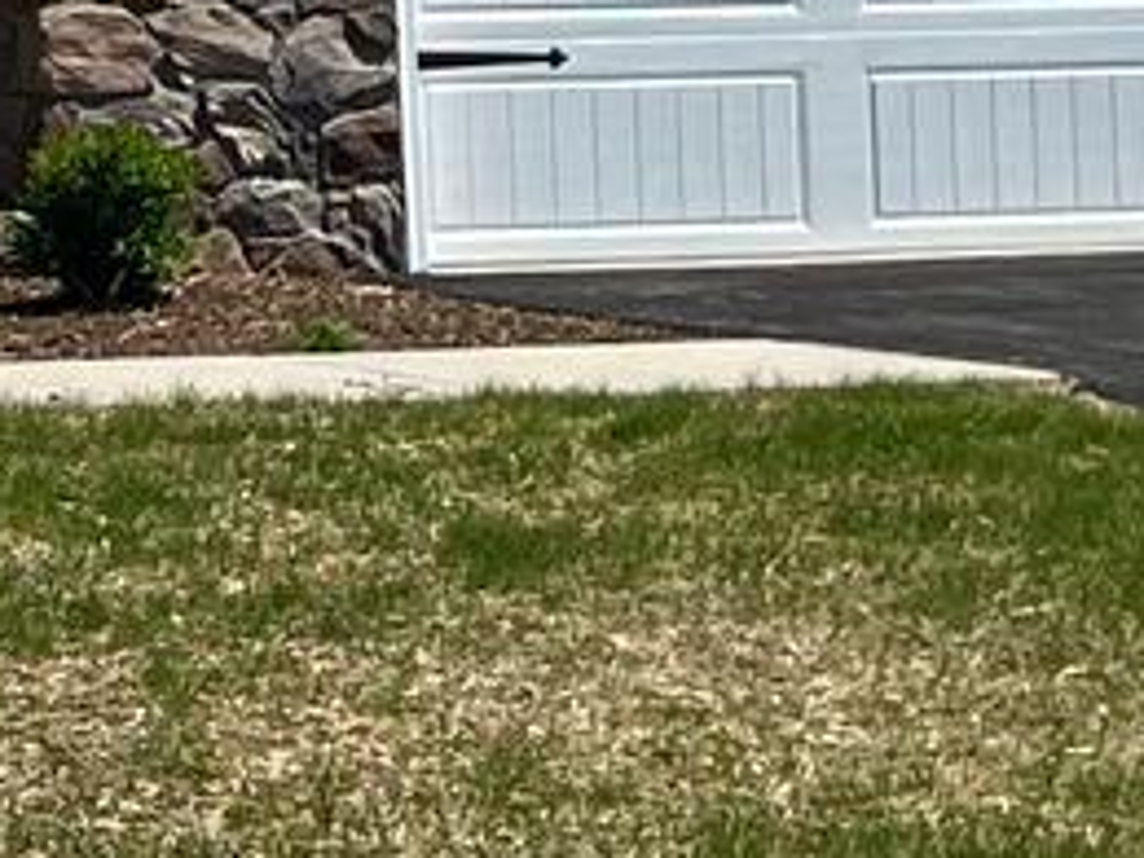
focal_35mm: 205
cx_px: -1214
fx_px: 6775
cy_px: -612
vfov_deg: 7.1
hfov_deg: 9.0
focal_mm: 5.7
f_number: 1.5
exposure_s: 1/5882
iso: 50
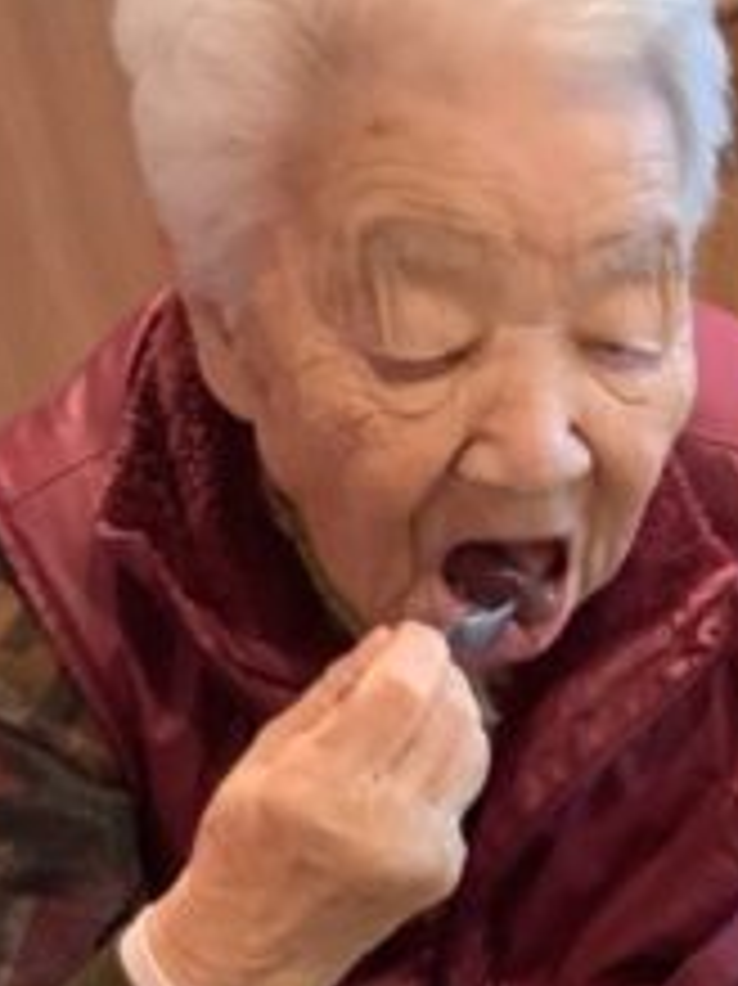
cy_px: 828
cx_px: 810
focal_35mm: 85
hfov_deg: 16.8
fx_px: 2419
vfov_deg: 22.6
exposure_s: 1/40
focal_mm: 3.3
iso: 250
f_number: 2.4
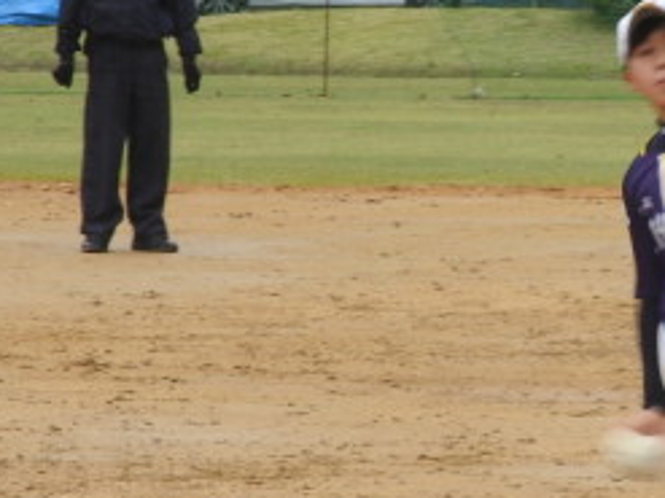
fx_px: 8391
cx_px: 622
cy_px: 280
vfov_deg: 3.4
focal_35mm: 437
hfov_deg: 4.5
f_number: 5.3
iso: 100
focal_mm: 32.2
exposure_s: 1/100
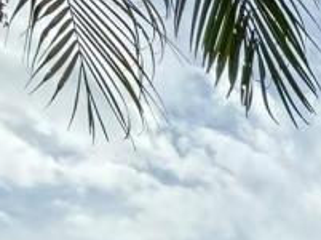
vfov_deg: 14.6
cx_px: 613
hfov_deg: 19.4
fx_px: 620
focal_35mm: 67
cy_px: 566
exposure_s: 1/1656
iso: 64
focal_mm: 2.22
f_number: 2.2
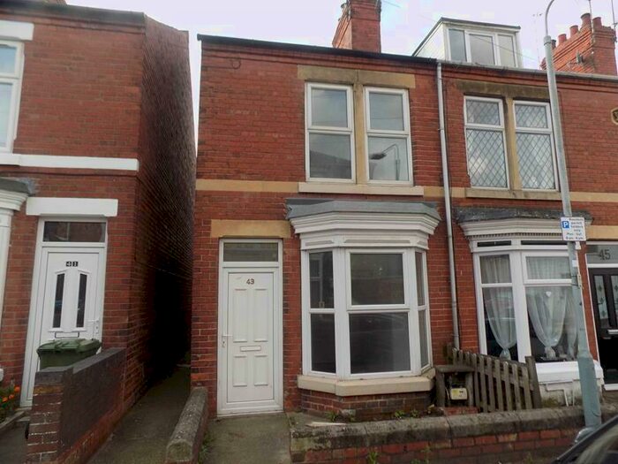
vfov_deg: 58.9
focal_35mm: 23
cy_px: 232
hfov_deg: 73.9
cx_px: 309
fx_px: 411
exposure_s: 1/500
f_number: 3.1
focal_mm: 4
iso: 80
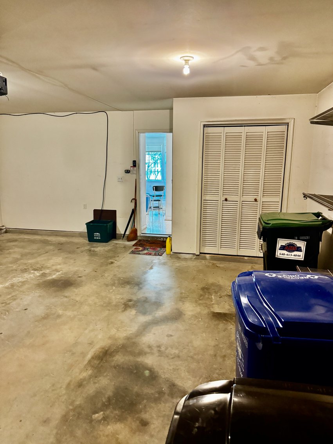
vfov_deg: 71.6
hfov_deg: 56.8
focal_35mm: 24
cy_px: 222
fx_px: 308
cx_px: 166
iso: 640
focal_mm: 6.76
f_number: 1.78
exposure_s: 1/60
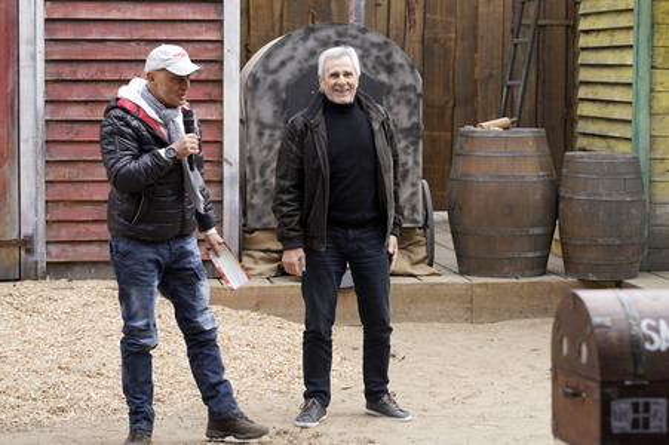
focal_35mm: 75
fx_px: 1393
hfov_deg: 27.0
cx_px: 334
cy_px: 222
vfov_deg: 18.2
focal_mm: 75
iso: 100
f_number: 7.1
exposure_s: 1/100
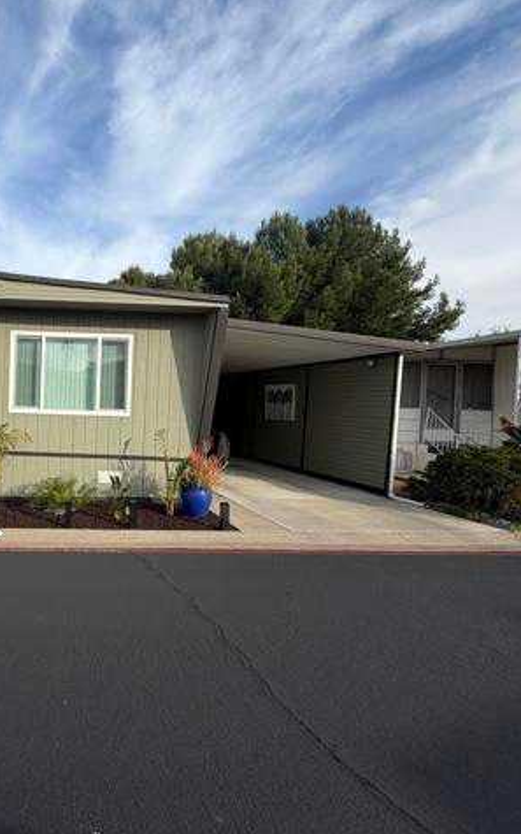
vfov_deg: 85.1
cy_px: 414
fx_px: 454
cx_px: 19
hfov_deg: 50.3
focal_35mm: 20
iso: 32
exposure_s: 1/770
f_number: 2.2
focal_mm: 2.22
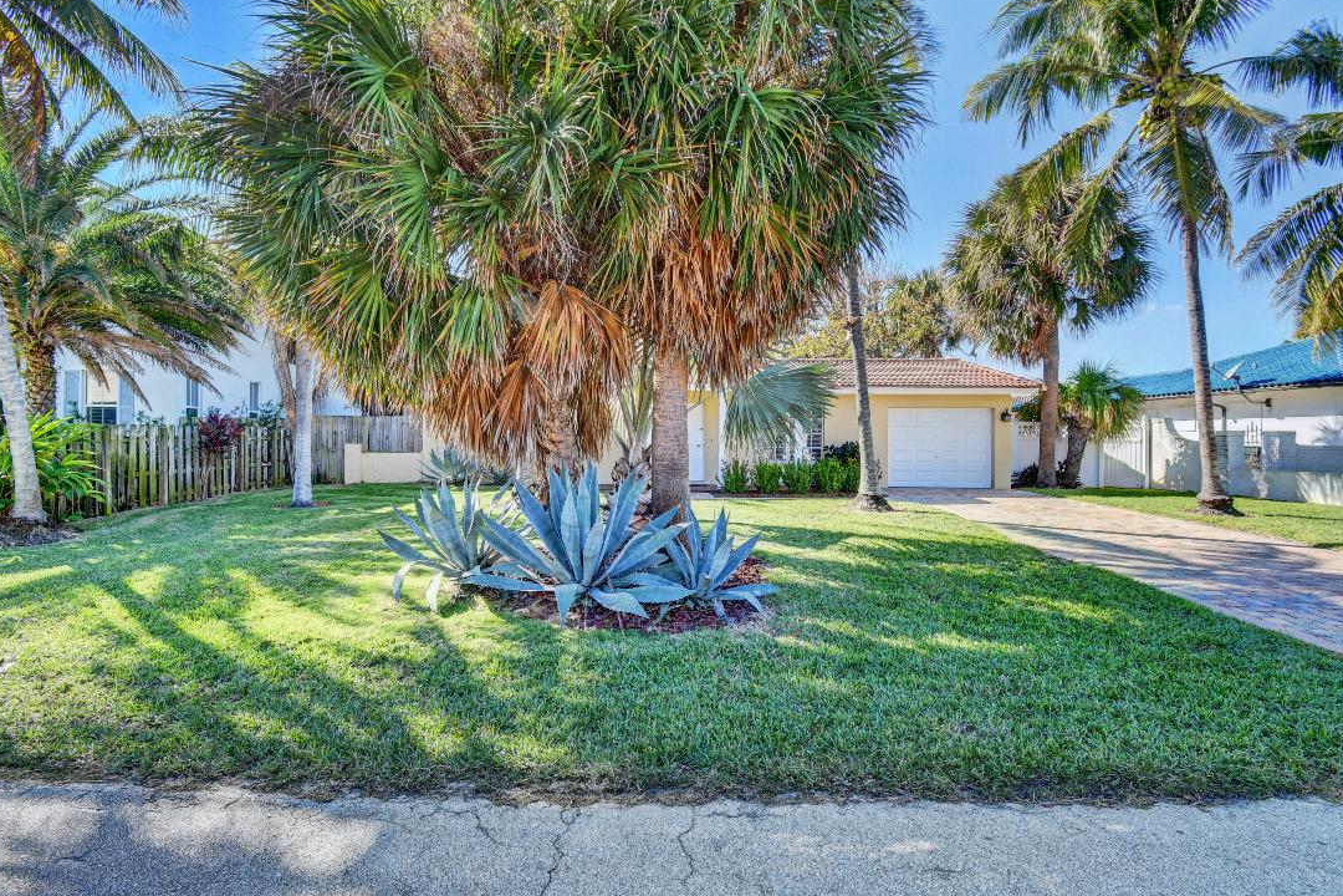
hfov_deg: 96.7
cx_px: 669
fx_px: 597
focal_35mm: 16
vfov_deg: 73.7
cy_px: 439
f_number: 8
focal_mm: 10
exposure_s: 1/400
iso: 320
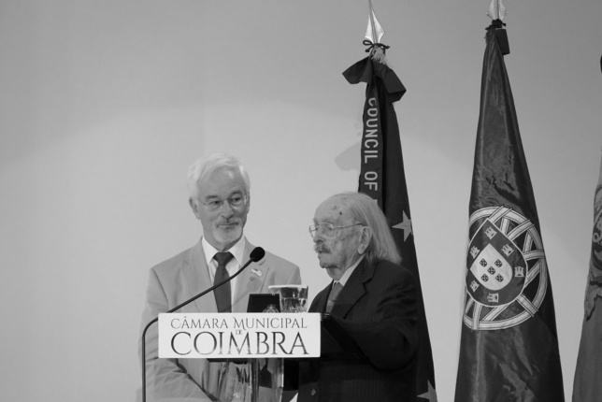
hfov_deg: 6.6
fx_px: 5186
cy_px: 201
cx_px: 301
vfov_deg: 4.4
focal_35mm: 310
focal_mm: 113.69
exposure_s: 1/125
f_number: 4
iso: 2000
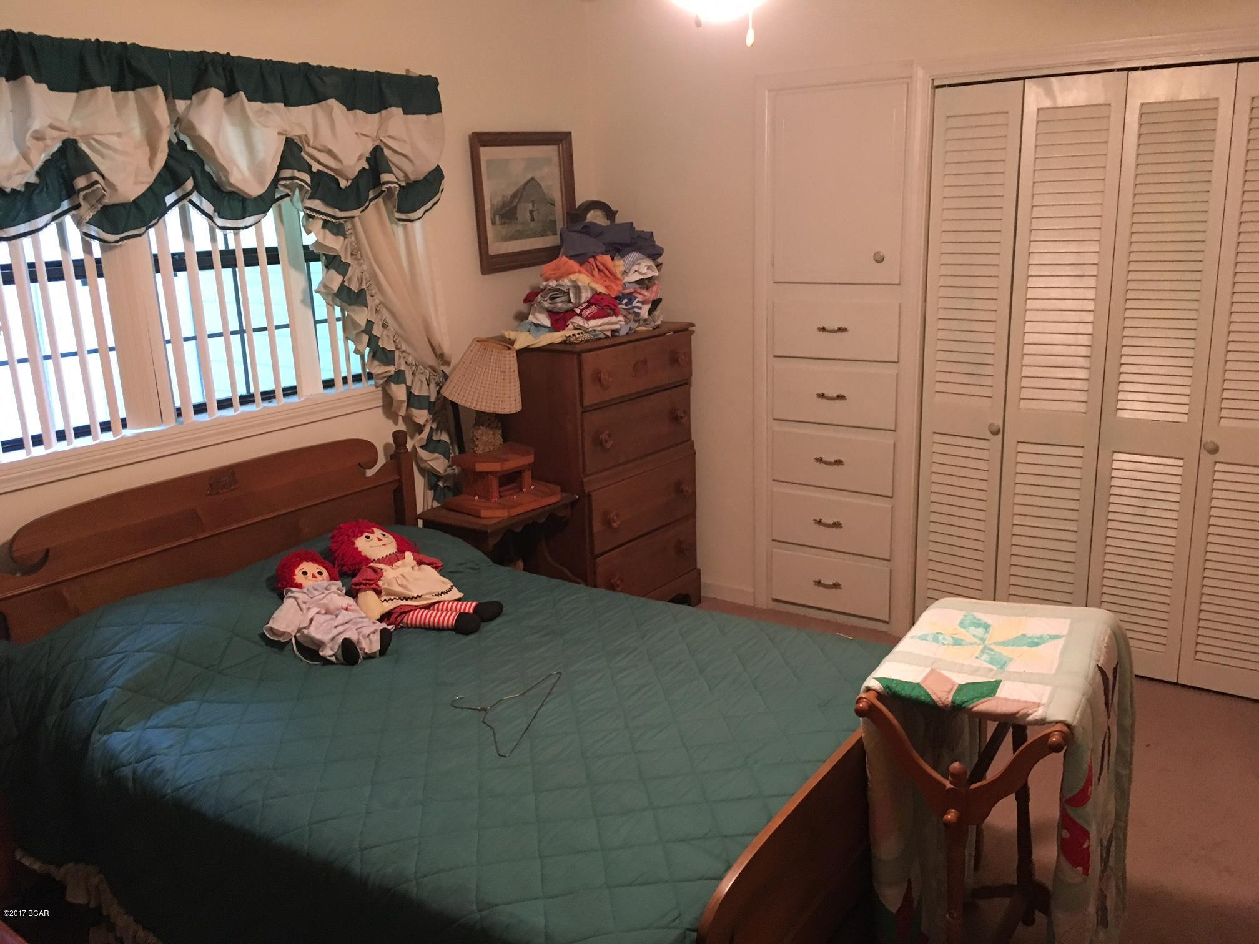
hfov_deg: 61.7
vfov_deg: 48.2
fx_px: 1055
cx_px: 630
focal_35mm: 29
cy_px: 472
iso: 200
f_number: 2.2
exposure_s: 1/17
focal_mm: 4.15
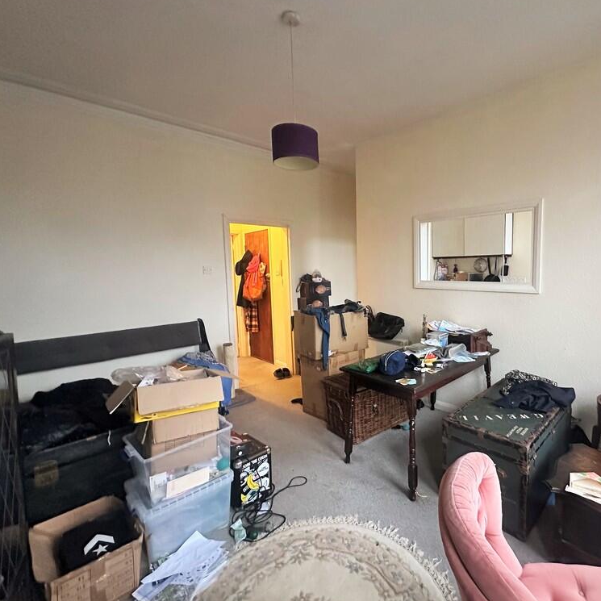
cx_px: 384
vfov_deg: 84.0
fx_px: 334
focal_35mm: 17
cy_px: 298
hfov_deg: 82.0
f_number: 2.2
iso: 1000
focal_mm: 2.22
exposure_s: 1/60
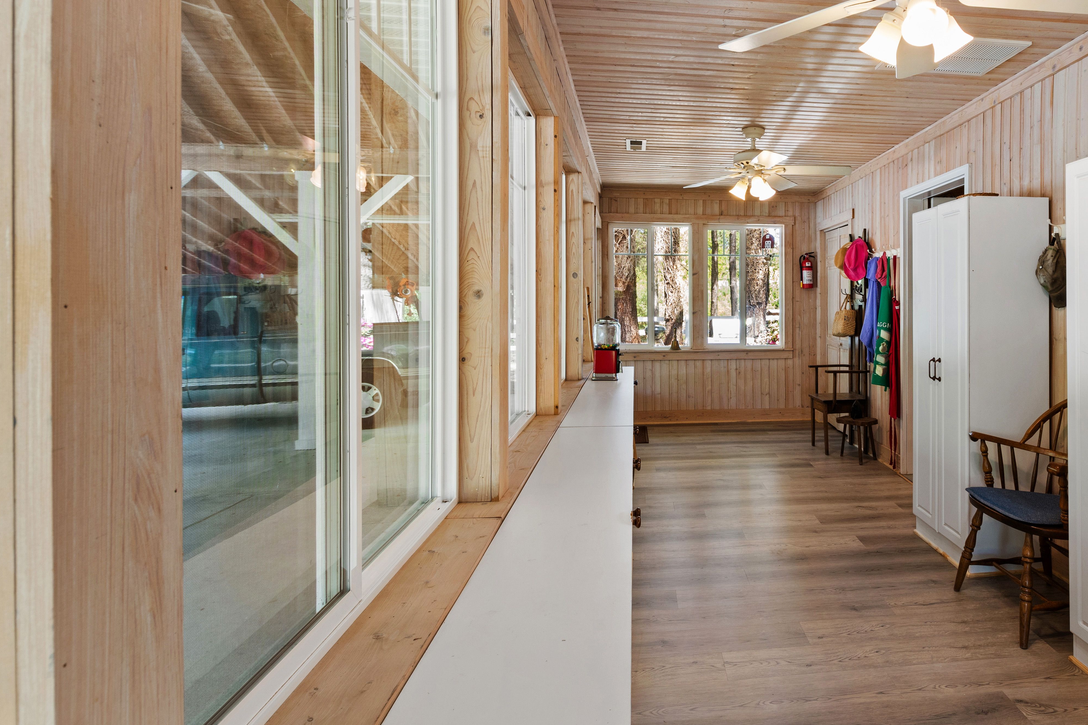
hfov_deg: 77.8
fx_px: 635
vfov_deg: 59.1
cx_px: 751
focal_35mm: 21
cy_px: 295
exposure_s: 1/4
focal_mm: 10
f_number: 8
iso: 100
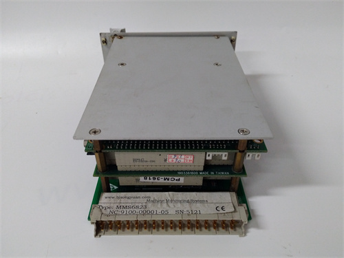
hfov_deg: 65.3
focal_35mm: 27
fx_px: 268
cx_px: 172
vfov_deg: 51.4
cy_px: 129
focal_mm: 3.79
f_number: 2
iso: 362
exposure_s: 1/33
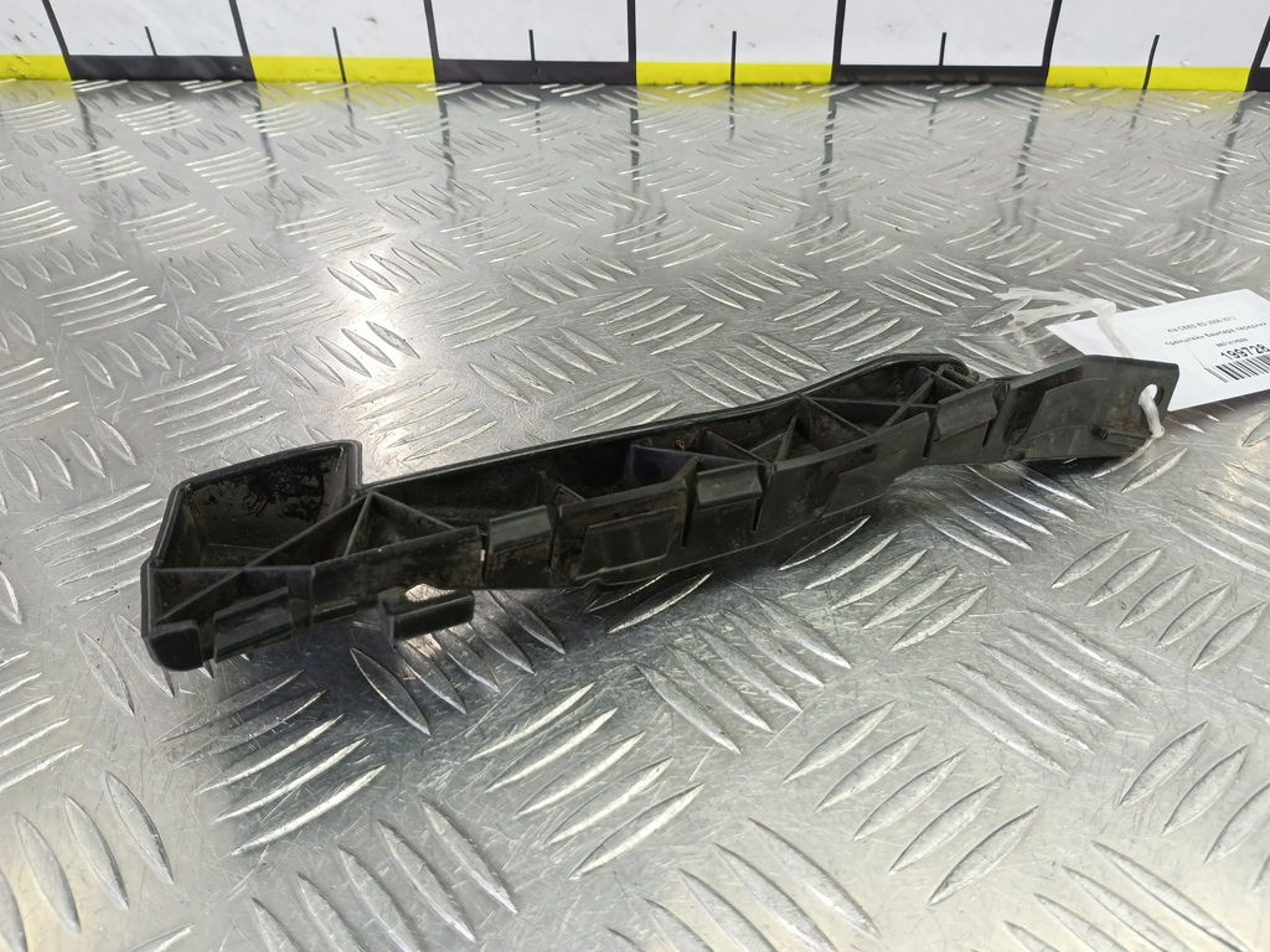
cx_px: 635
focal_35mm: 23
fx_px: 844
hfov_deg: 73.9
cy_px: 476
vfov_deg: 58.9
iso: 168
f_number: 1.6
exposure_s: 1/50
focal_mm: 4.11
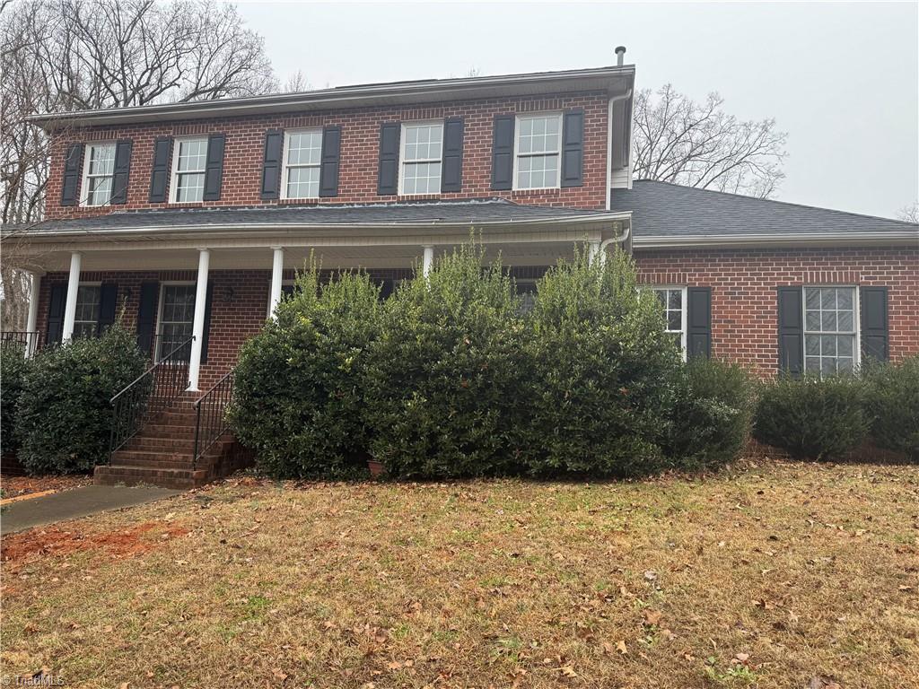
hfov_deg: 71.6
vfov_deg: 56.8
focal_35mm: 24
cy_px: 344
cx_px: 460
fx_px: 637
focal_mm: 6.76
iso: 80
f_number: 1.78
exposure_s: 1/284
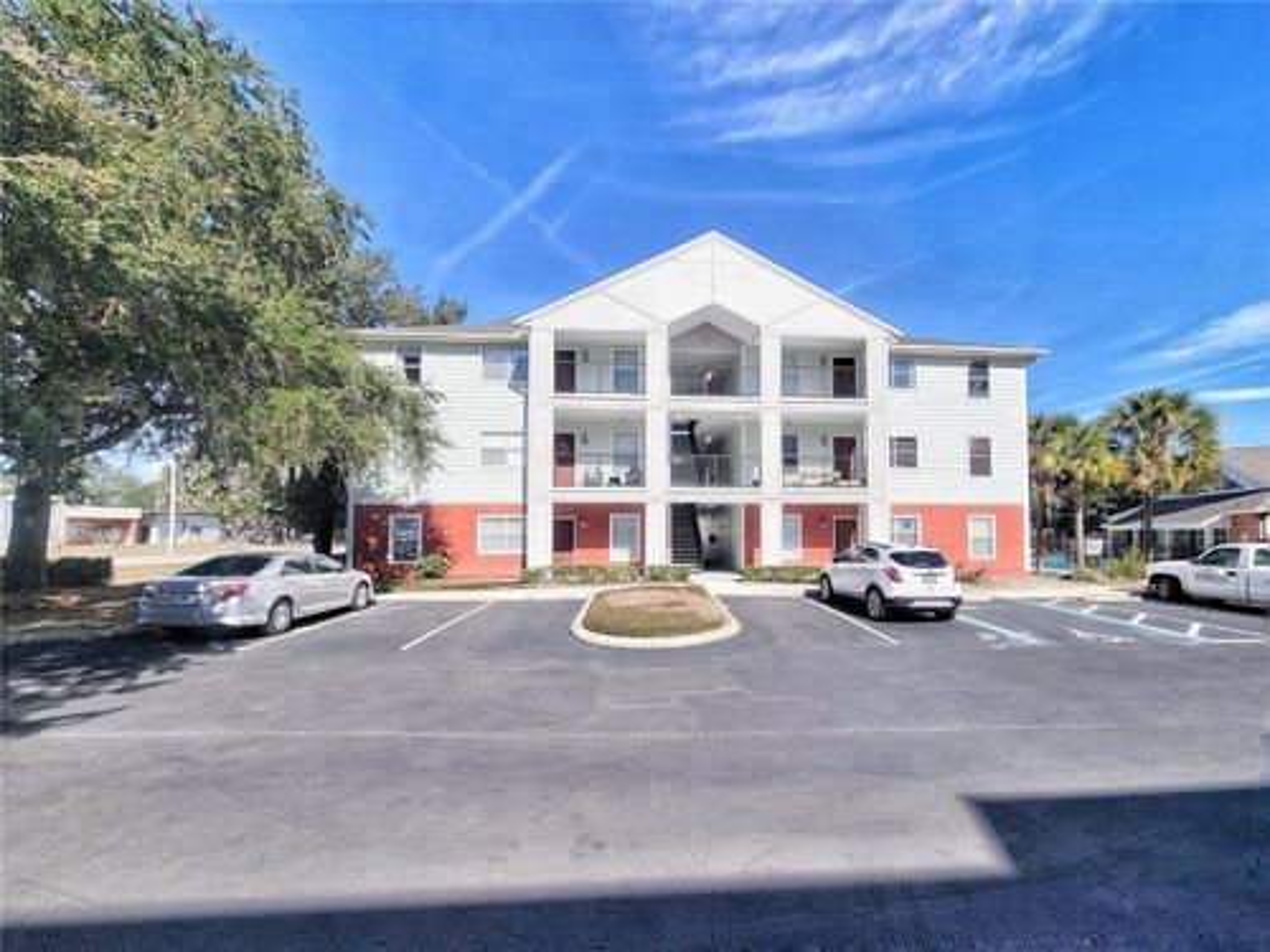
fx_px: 477
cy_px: 476
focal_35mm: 13
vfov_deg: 89.9
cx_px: 635
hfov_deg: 106.2
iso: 50
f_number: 2.2
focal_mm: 2.2
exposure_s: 1/2016
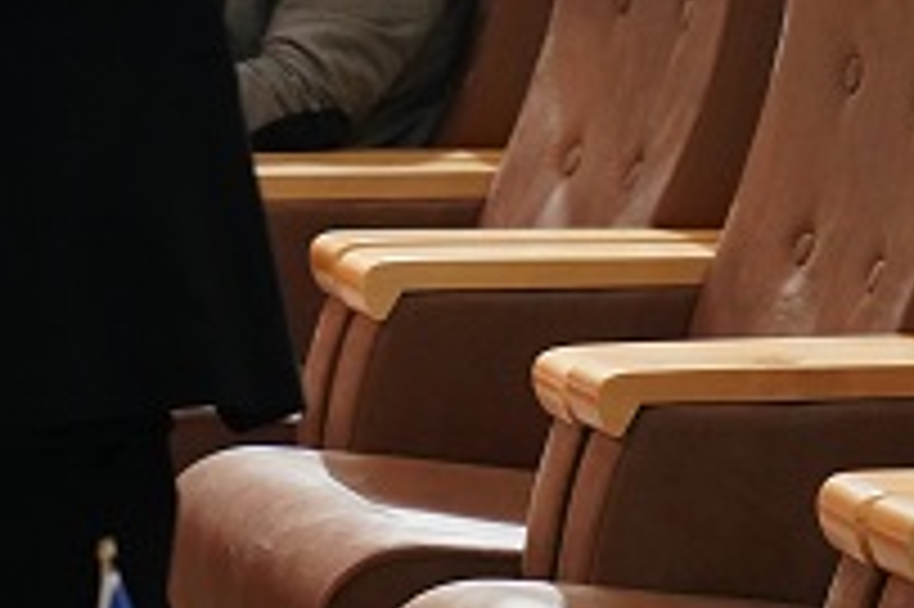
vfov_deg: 5.2
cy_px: -173
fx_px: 6672
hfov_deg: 7.7
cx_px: 1211
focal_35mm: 263
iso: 3200
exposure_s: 1/160
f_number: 2.8
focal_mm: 67
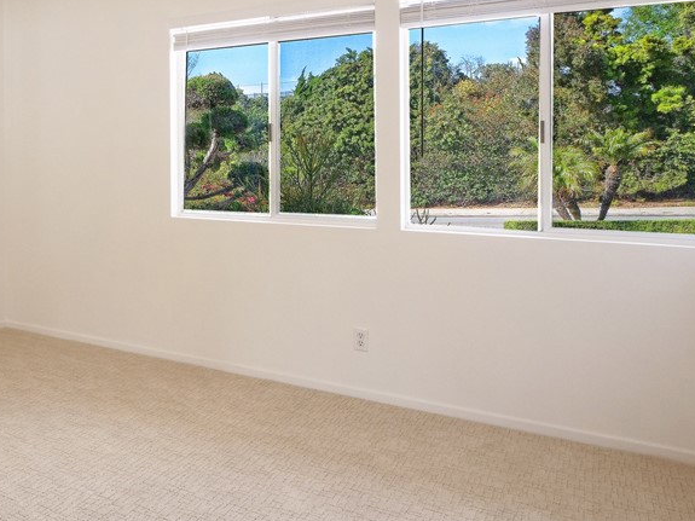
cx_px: 157
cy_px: 165
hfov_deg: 53.7
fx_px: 642
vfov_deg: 43.4
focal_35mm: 32
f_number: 8
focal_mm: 9
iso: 1000
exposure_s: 1/60
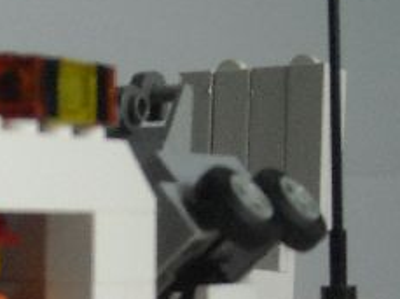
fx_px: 1777
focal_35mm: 154
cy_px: 386
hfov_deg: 12.6
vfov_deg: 9.4
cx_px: -72
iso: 191
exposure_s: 1/60
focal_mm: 7.1
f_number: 3.1
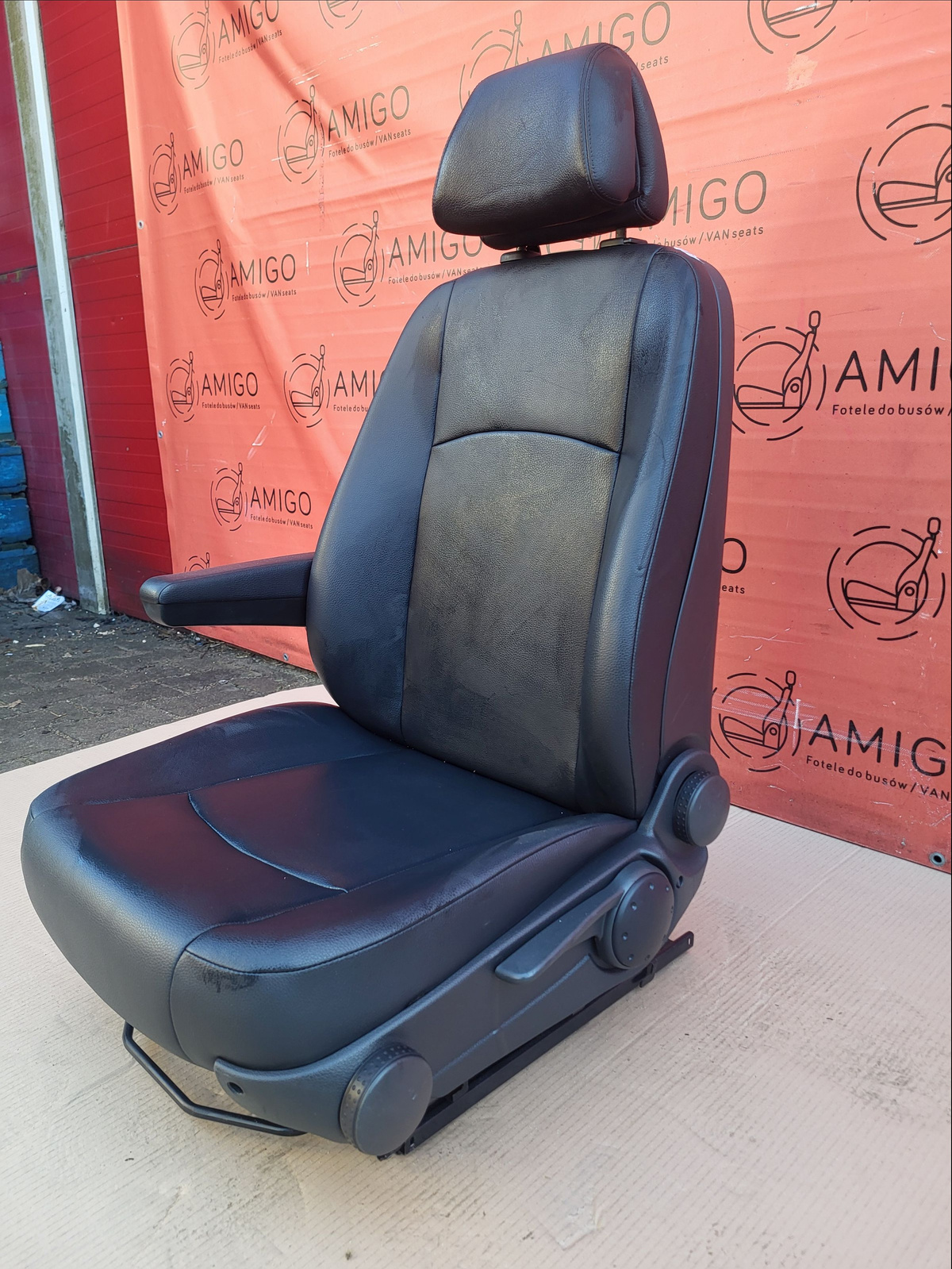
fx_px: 953
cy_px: 634
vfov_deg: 67.3
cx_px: 476
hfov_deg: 53.1
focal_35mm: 26
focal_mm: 5.4
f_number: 1.8
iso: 64
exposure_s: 1/100
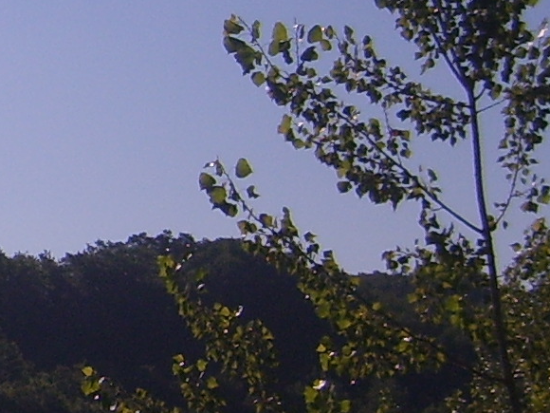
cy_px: 158
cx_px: -565
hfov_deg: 10.6
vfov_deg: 8.7
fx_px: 2701
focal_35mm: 170
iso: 50
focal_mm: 5.8
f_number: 7.1
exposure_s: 1/500
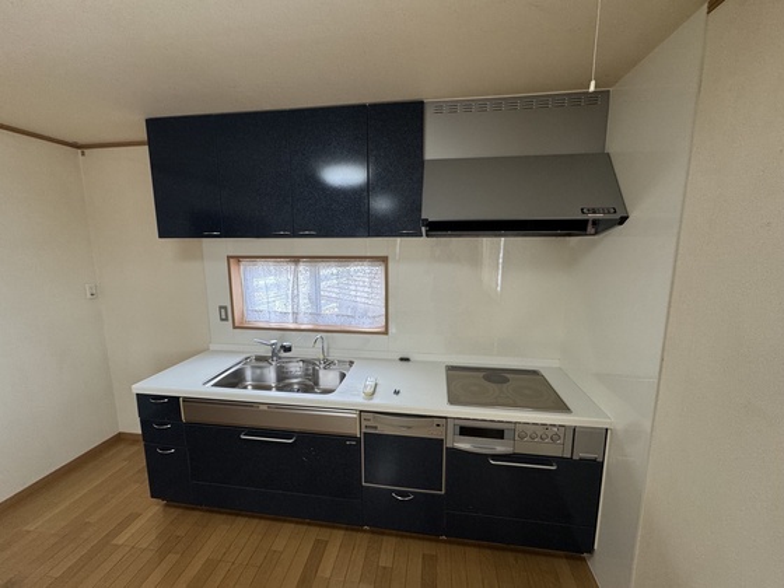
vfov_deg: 85.7
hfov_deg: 102.1
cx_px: 392
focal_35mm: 14
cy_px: 294
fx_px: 317
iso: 200
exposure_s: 1/120
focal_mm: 2.22
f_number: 2.2
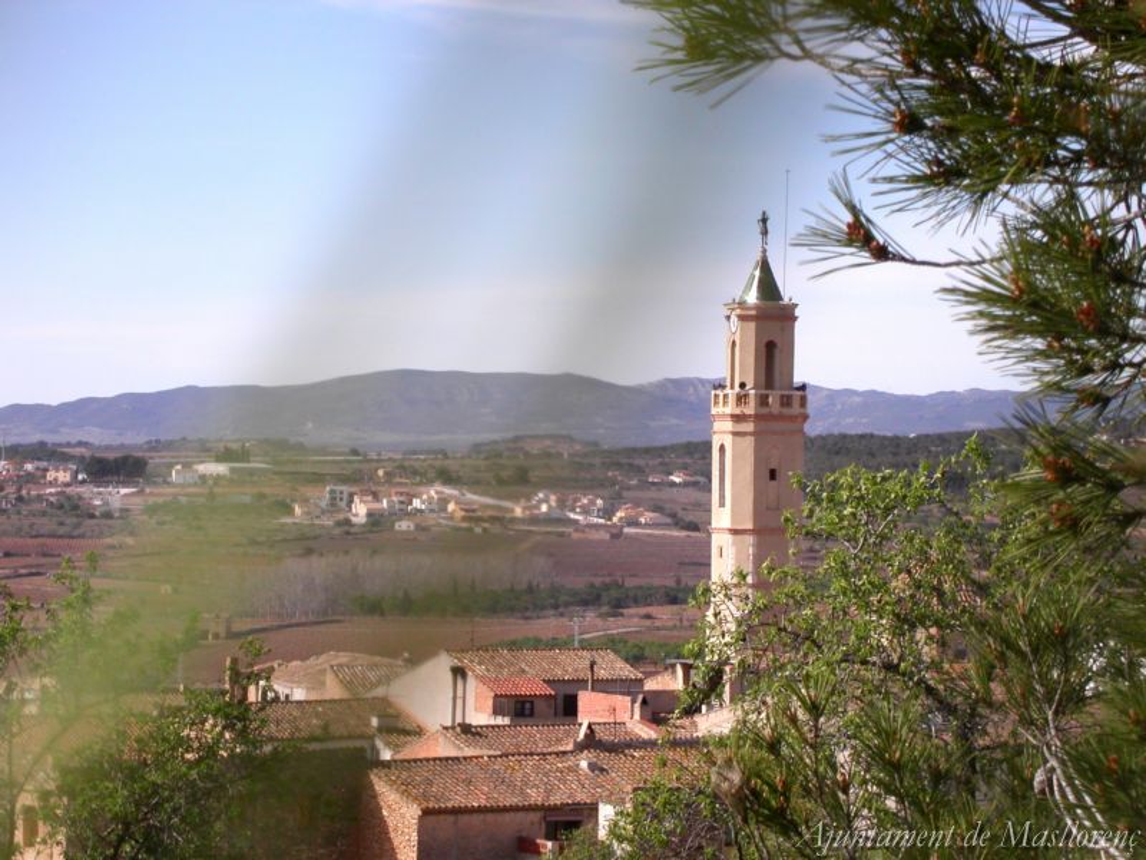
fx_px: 3774
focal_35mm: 114
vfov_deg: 13.0
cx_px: 573
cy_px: 430
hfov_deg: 17.3
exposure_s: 1/350
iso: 100
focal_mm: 23.4
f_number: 8
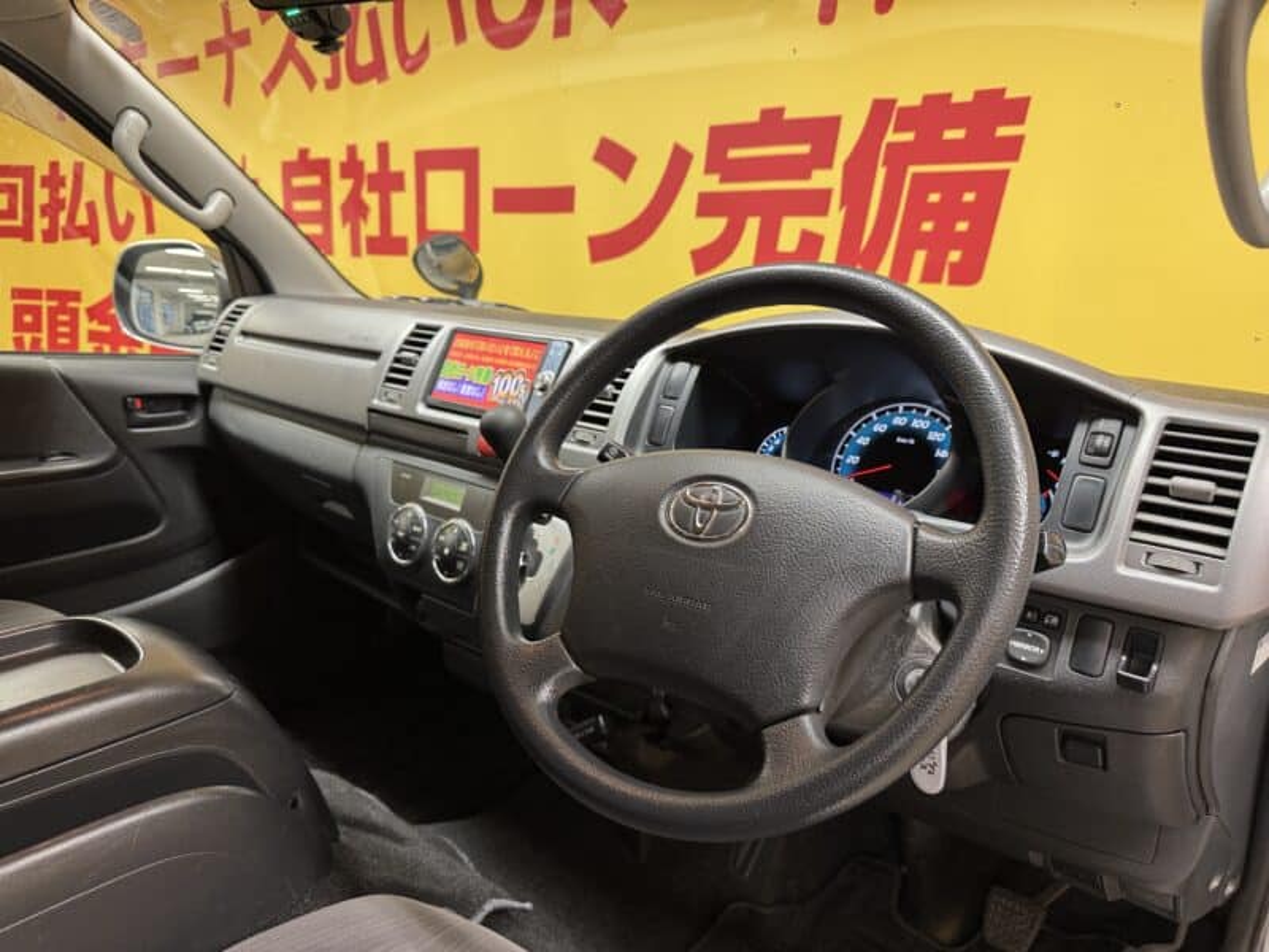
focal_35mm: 24
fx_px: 880
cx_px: 634
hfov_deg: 71.6
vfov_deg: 56.8
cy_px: 476
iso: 160
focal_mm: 6.76
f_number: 1.78
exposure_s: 1/50
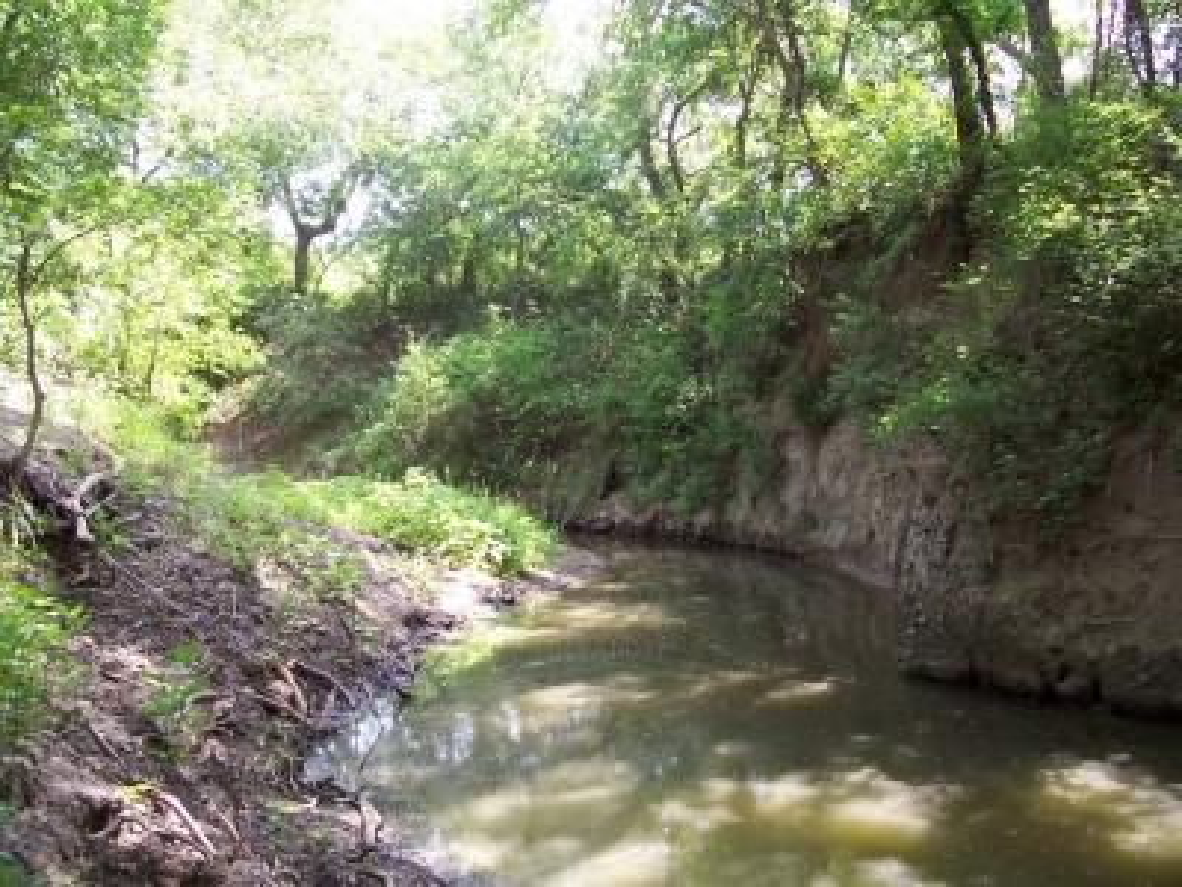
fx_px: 1161
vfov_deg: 41.8
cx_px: 591
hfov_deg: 54.0
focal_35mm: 34
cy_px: 444
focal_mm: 5.6
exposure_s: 1/90
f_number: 2.7
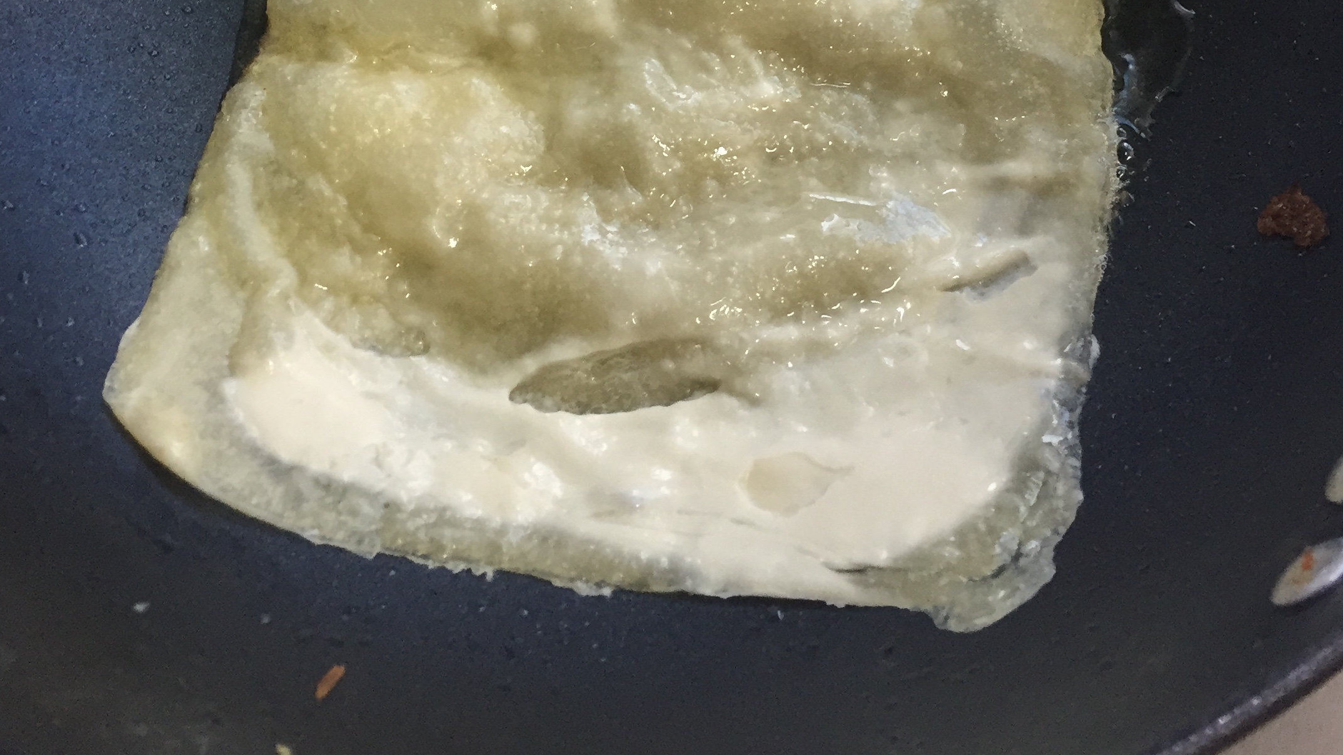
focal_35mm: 48
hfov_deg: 42.9
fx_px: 1709
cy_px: -197
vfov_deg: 22.5
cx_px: 717
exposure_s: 1/33
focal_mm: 4.15
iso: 125
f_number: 2.2
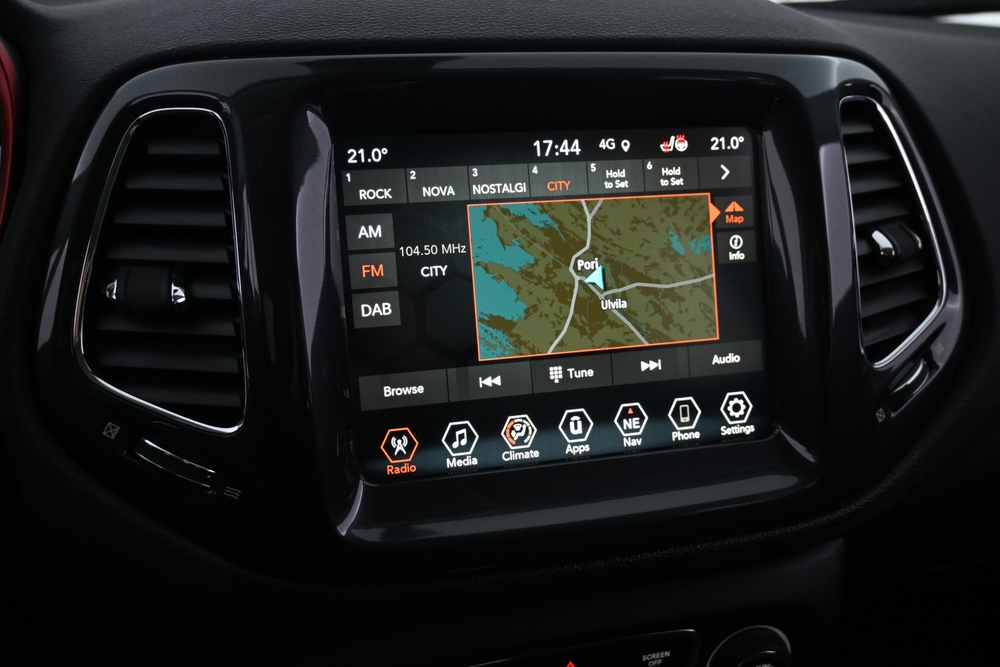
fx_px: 833
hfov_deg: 61.9
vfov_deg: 43.6
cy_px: 334
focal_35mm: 30
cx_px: 500
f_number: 3.8
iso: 1100
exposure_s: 1/30
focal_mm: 20
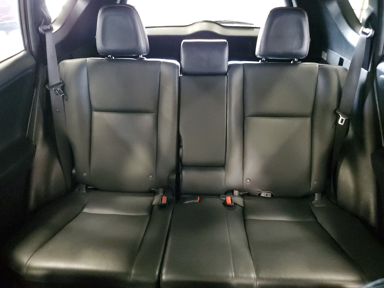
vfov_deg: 53.1
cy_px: 144
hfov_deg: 67.3
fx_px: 288
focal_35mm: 26
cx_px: 192
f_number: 1.5
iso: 988
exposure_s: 1/10
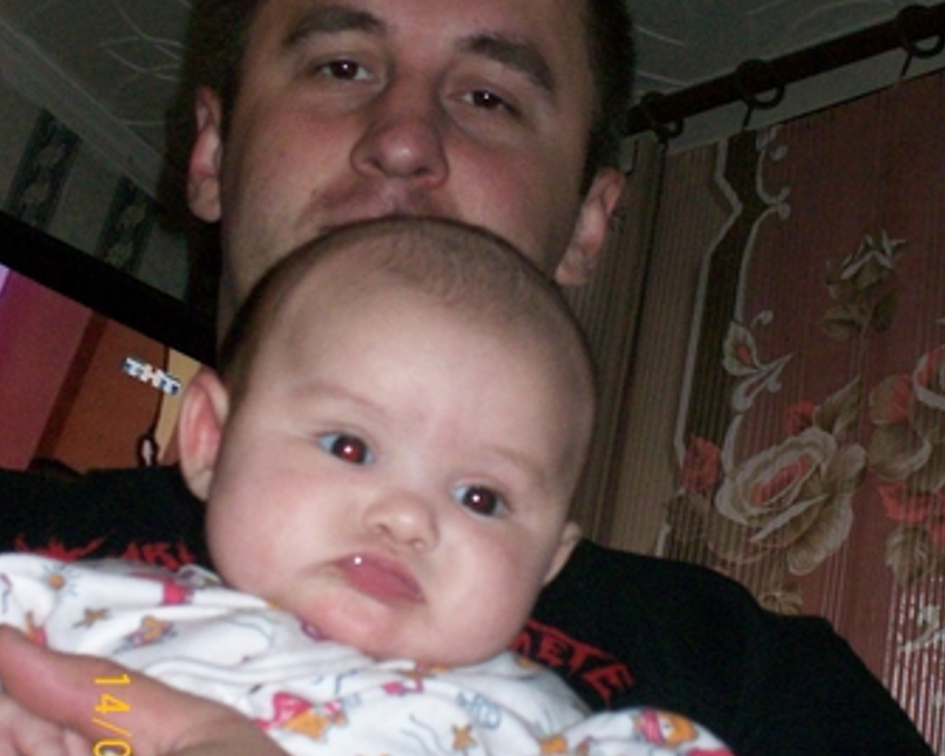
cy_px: 330
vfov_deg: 15.9
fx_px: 2713
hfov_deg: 19.8
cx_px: 474
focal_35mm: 97
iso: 400
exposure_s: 1/183
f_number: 4
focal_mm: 12.4
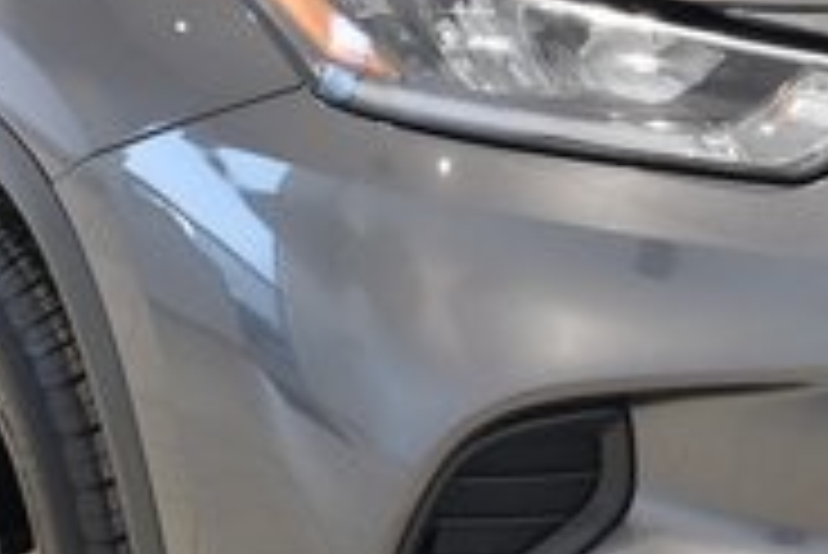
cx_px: 508
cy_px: 173
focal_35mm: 115
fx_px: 2647
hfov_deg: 17.8
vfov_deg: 11.9
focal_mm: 22
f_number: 3.8
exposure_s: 1/30
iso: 220
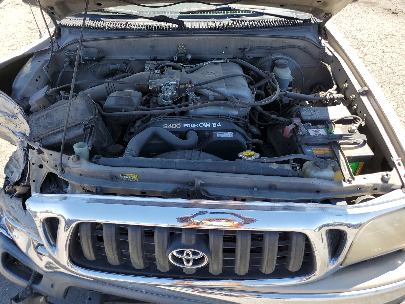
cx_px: 202
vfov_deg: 53.1
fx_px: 304
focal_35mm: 26
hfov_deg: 67.3
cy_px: 152
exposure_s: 1/909
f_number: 1.5
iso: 50
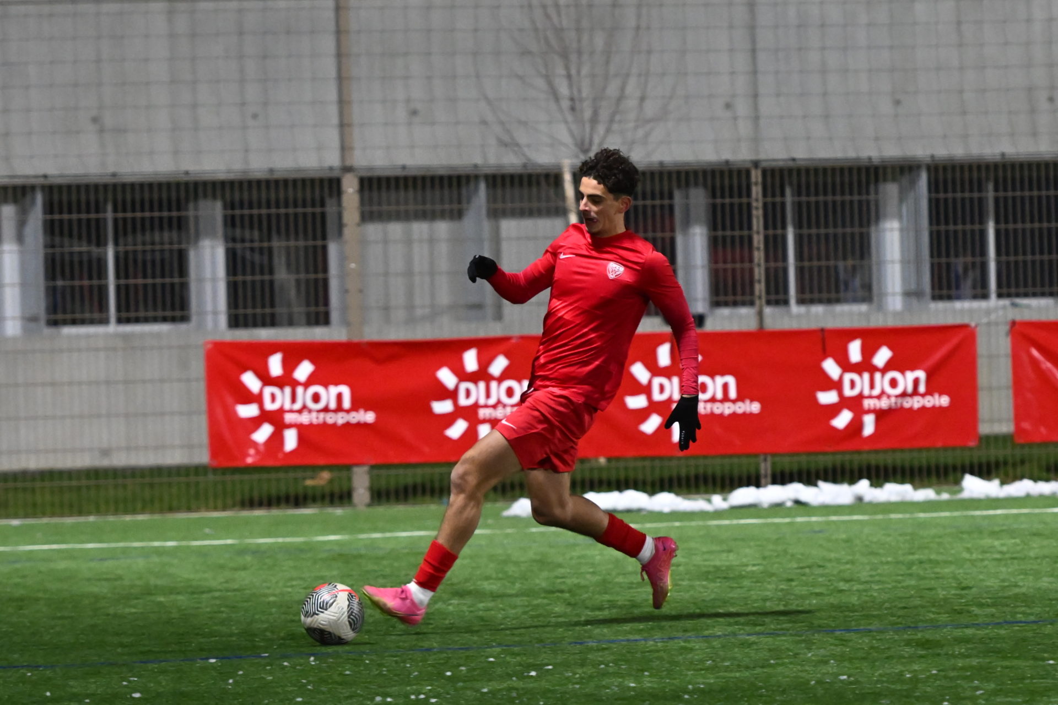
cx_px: 529
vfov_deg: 7.9
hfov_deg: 11.8
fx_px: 5113
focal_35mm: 174
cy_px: 352
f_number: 2.8
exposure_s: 1/640
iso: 4000
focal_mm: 116
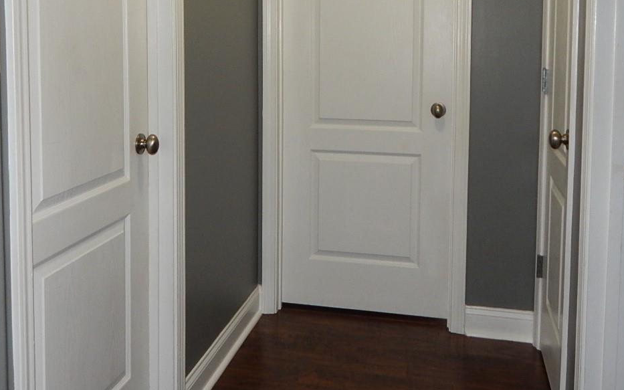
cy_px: 76
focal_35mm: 40
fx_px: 680
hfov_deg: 49.2
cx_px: 280
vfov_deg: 31.1
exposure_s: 1/30
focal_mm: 4
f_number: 3
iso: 200
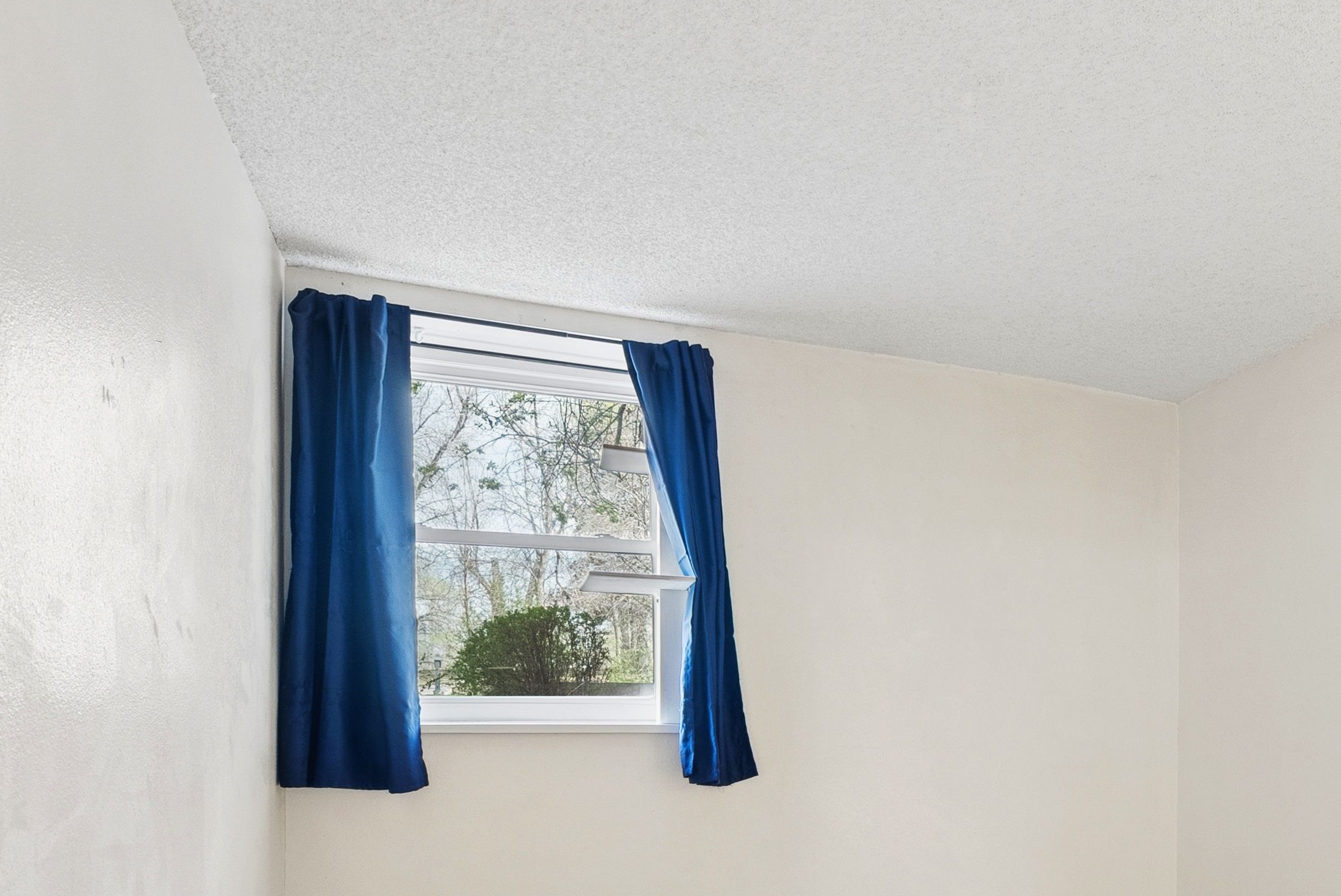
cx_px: 1081
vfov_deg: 40.3
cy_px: 745
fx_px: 1155
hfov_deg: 55.8
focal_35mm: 31
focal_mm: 16
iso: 800
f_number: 8
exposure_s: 1/30
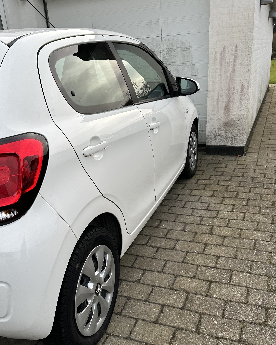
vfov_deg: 54.1
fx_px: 337
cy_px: 189
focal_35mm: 33
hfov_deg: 44.5
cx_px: 132
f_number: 1.78
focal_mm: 6.86
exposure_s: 1/444
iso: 80
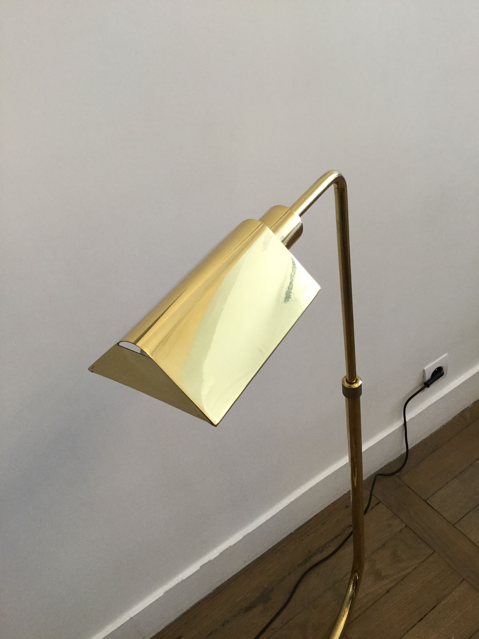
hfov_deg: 45.4
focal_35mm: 31
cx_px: 240
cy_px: 320
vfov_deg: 58.4
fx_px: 572
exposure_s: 1/33
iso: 64
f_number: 2.4
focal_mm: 3.3
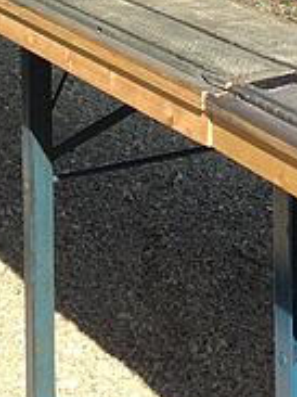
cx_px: 473
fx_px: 1535
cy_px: -135
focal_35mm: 134
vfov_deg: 14.1
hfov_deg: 10.6
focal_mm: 4.28
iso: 50
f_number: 2.4
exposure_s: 1/1163
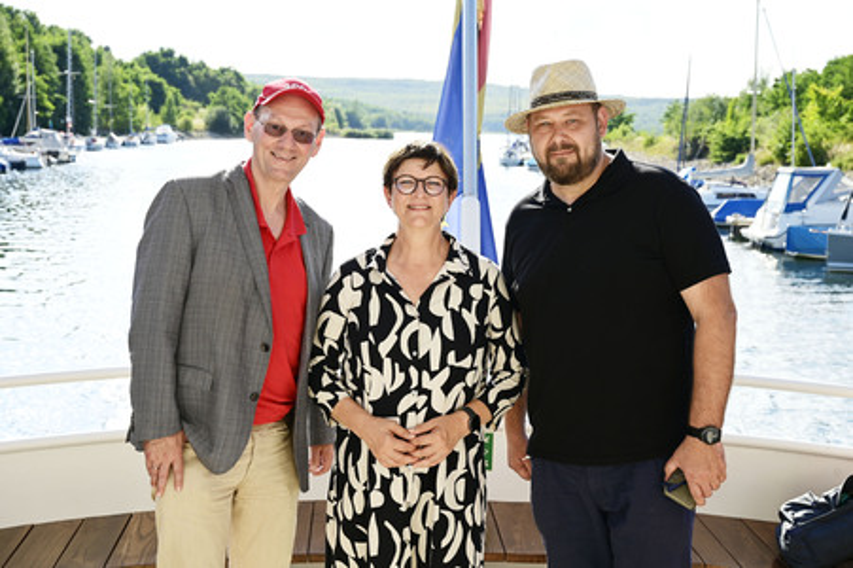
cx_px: 426
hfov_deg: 40.4
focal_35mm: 49
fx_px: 1160
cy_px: 284
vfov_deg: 27.5
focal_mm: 49
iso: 100
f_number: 7.1
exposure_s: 1/160
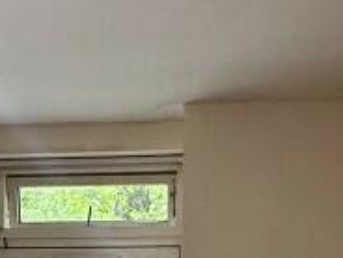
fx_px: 773
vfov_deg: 16.6
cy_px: 421
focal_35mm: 78
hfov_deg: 24.8
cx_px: 97
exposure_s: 1/100
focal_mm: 2.22
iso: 200
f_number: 2.2
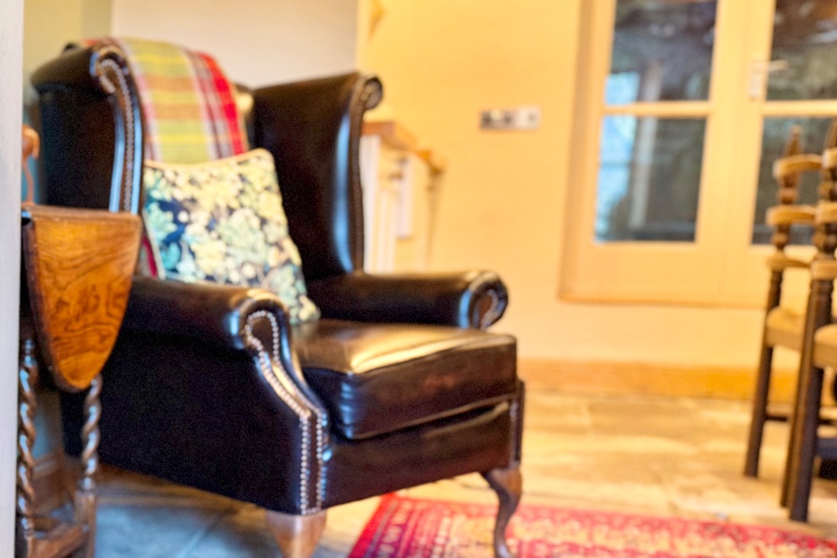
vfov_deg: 26.1
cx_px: 29
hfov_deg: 35.7
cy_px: 422
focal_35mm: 51
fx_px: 1186
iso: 320
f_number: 1.78
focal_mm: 6.76
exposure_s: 1/50
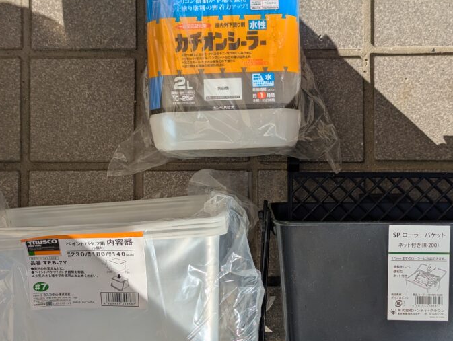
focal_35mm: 73
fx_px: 957
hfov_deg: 26.6
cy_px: 176
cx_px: 242
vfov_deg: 20.2
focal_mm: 6.81
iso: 43
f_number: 1.85
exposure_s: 1/3802
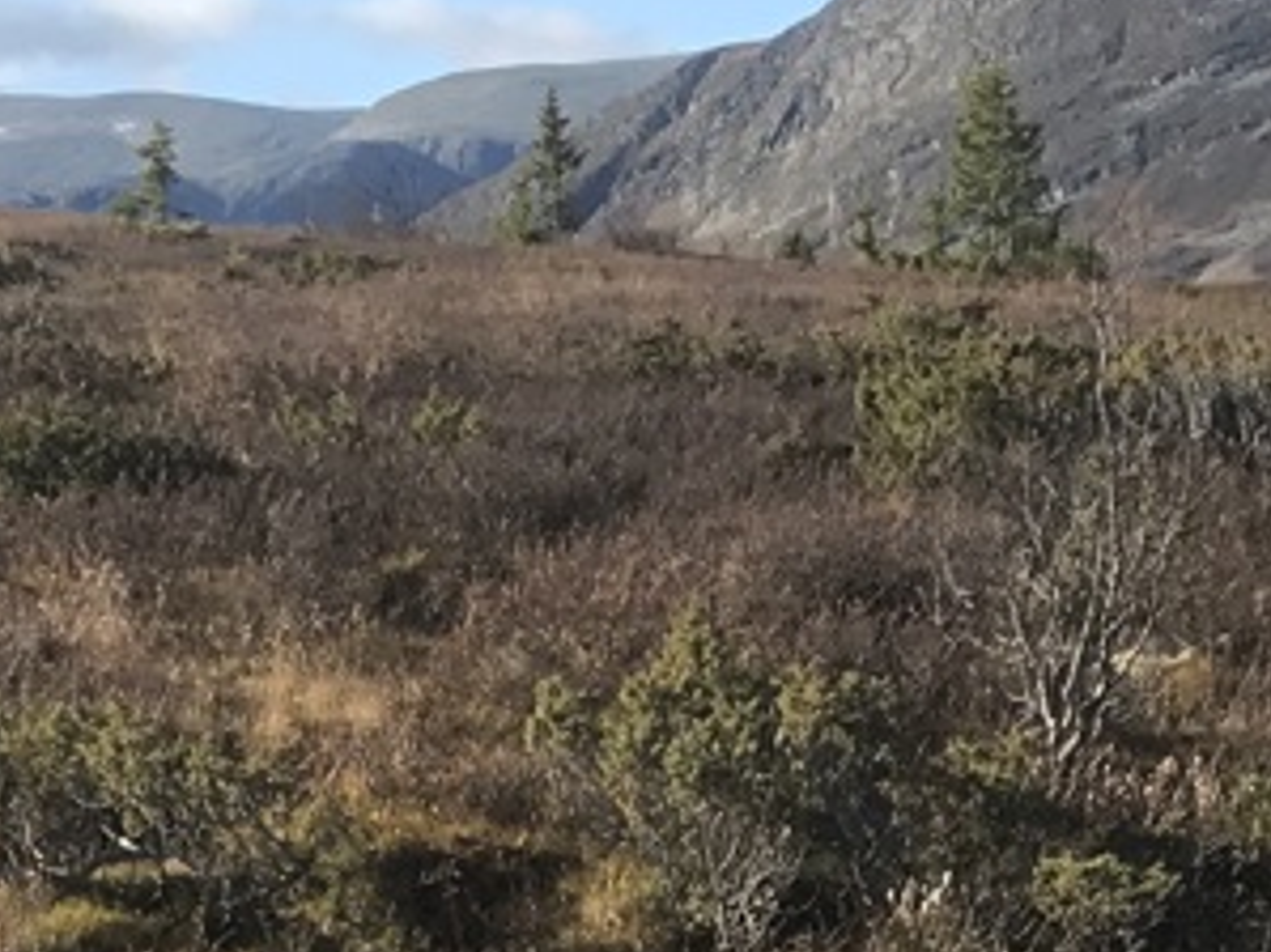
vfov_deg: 10.4
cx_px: 55
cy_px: 1624
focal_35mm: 135
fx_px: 4955
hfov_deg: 14.4
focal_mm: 3.99
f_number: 1.8
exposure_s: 1/1008
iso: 20
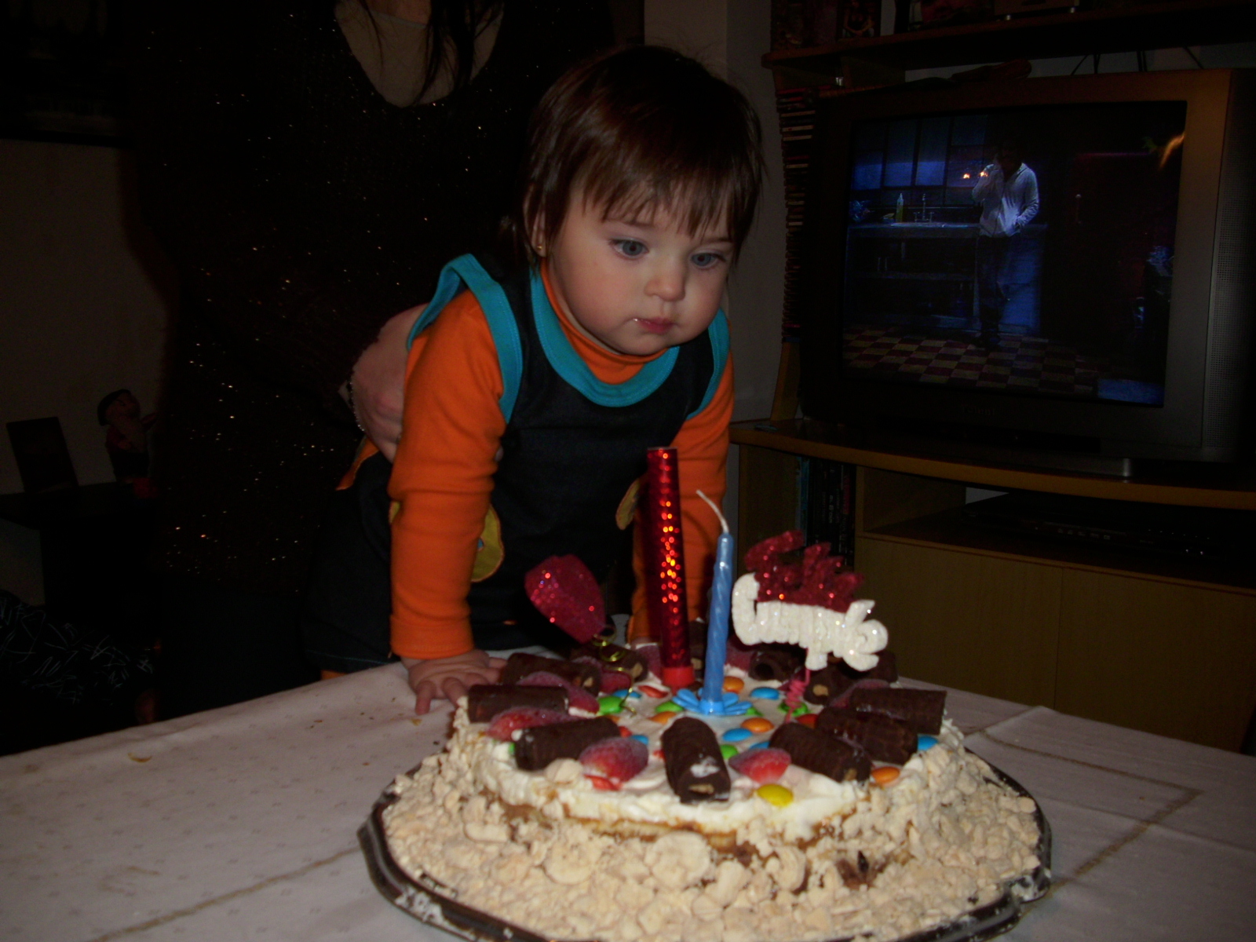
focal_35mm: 31
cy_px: 471
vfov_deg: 45.4
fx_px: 1125
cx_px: 628
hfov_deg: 58.4
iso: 50
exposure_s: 1/60
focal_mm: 6.2
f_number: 2.8
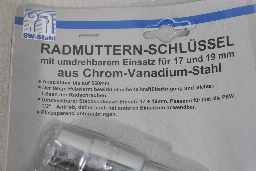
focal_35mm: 78
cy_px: 86
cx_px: 128
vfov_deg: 17.5
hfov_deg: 26.0
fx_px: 555
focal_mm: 52
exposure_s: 1/60
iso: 400
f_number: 7.1
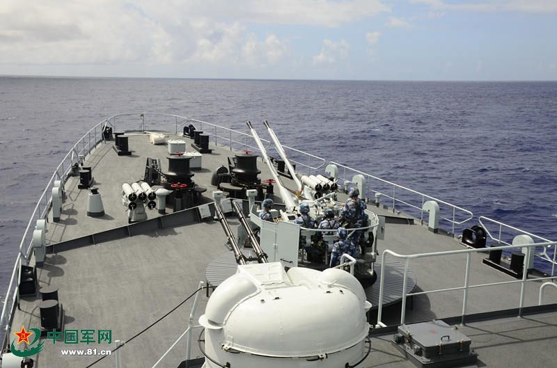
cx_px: 278
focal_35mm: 40
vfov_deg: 32.8
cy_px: 184
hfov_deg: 48.0
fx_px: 625
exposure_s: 1/1000
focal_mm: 27
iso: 400
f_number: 8
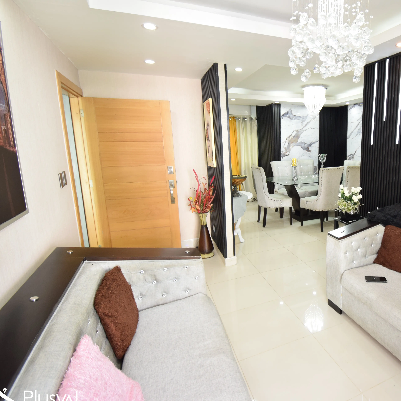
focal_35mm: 20
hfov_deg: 70.3
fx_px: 262
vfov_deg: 74.8
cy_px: 198
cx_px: 296
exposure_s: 1/60
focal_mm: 10
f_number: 5
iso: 800
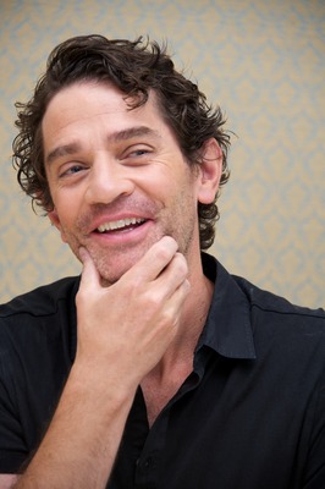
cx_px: 162
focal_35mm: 170
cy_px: 244
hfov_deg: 8.1
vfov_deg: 12.1
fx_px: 2306
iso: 640
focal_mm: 170
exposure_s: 1/60
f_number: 5.6
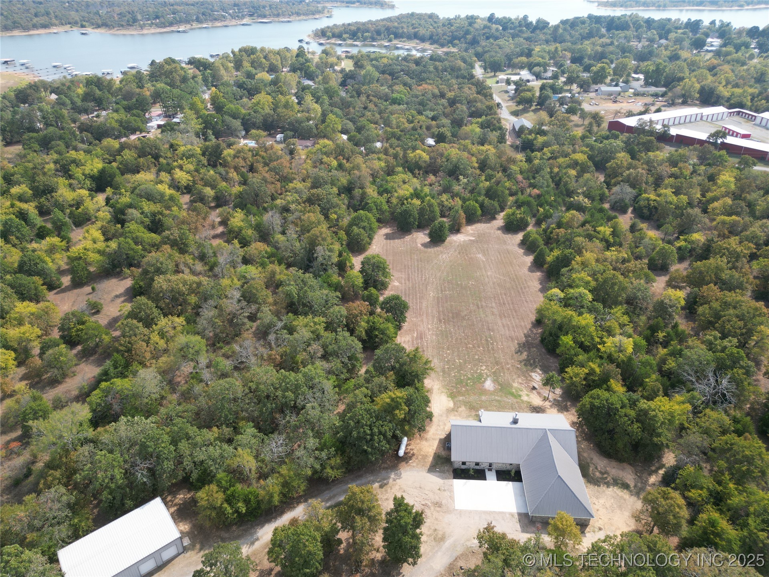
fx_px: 533
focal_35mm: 24
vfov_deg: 56.8
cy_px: 288
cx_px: 384
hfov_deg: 71.6
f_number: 1.7
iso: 200
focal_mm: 6.72
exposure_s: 1/1500
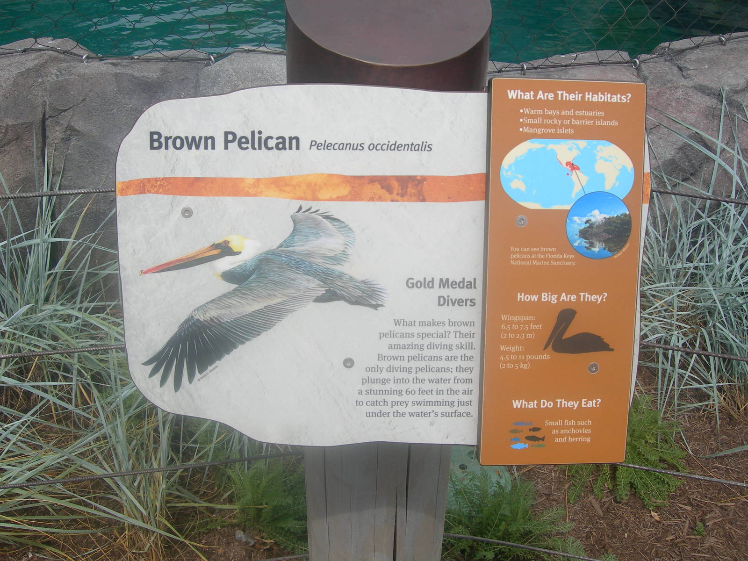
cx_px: 374
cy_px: 280
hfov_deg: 49.0
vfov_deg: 37.7
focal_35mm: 38
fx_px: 821
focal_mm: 7.8
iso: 50
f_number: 4.8
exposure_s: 1/506
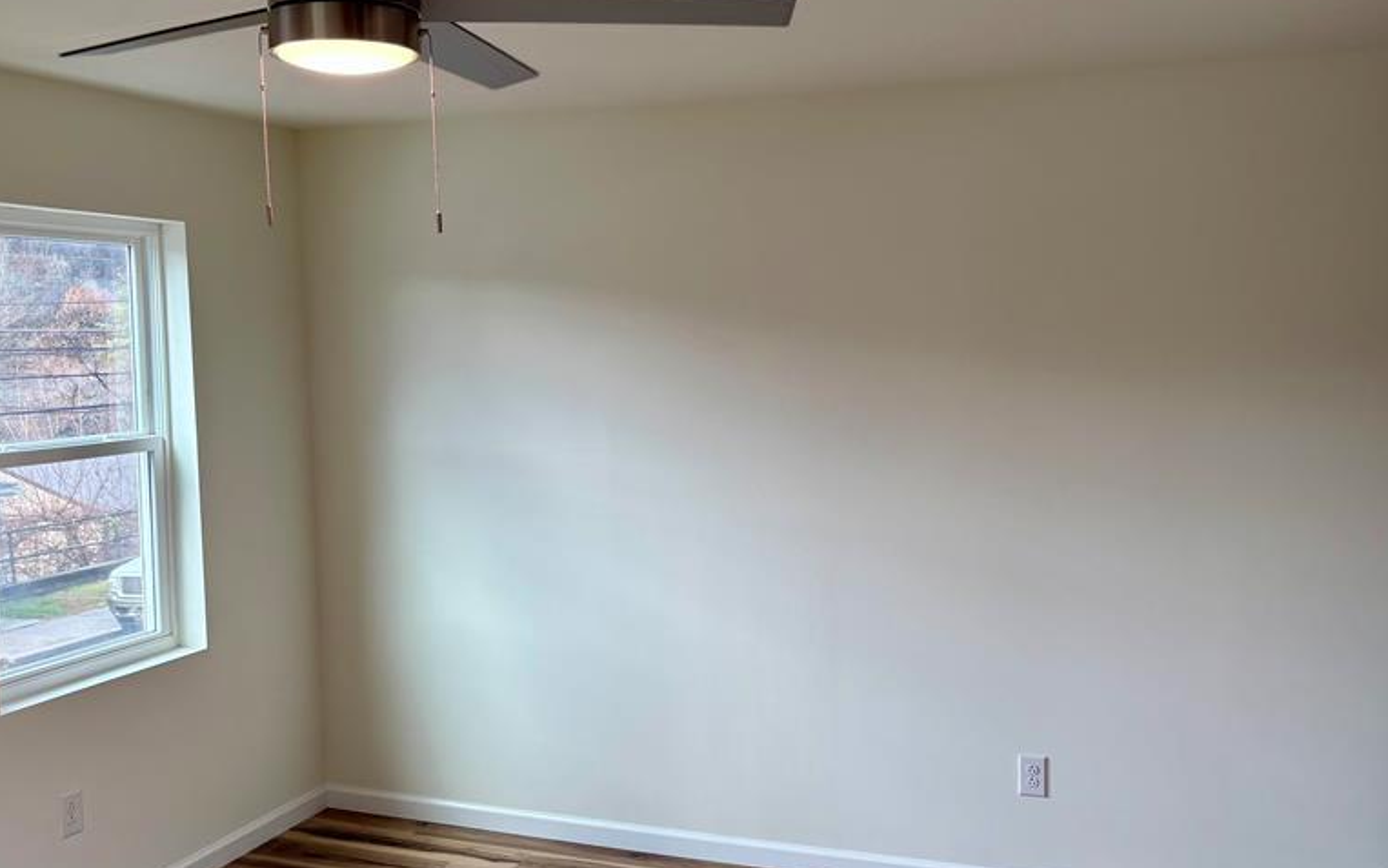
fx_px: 1400
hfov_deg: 52.7
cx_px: 635
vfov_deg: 34.4
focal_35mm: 37
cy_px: 499
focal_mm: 5.96
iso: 40
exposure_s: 1/120
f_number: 1.6
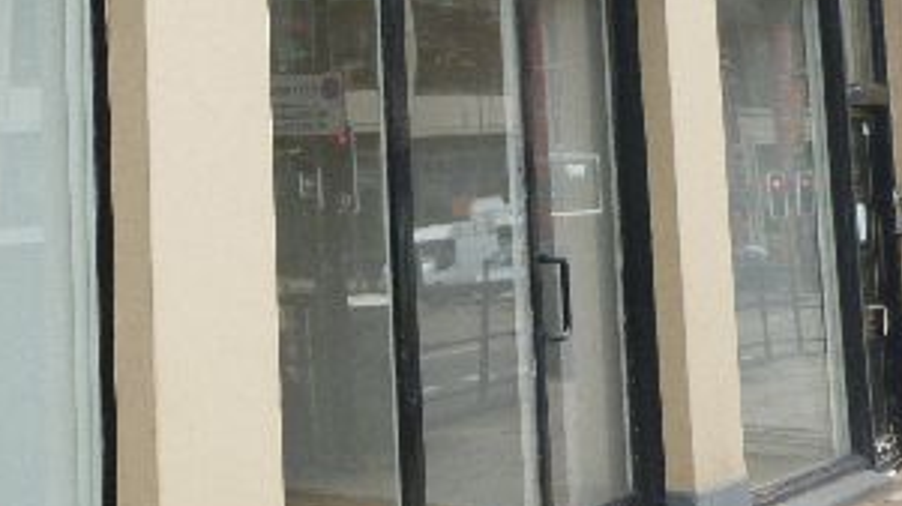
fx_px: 1936
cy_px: -84
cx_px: 69
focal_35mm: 81
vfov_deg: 14.5
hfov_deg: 25.3
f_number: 3.3
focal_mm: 5
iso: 100
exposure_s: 1/200
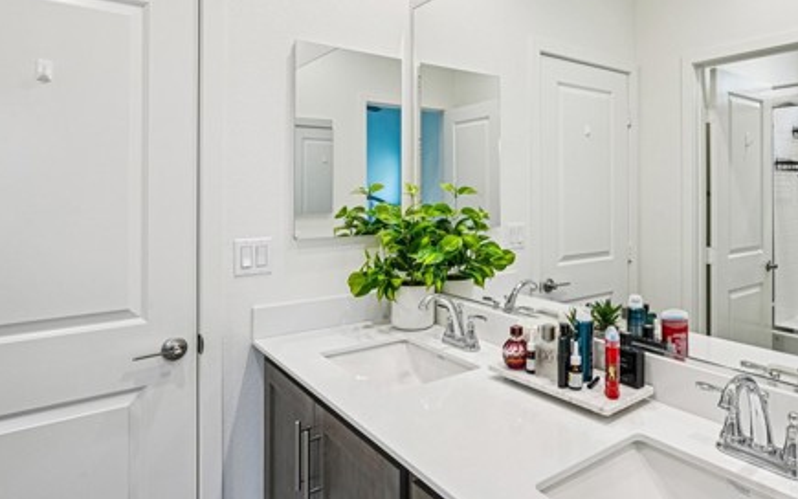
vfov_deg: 50.5
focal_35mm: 24
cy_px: 185
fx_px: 522
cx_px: 477
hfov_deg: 74.0
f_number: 8
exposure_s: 1/45
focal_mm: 16
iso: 400
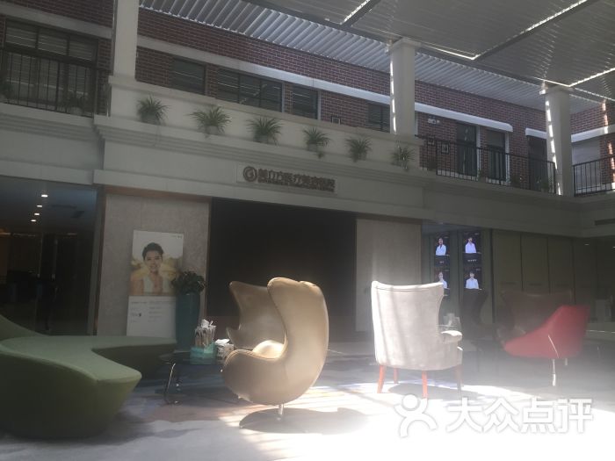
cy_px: 230
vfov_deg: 48.2
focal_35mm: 29
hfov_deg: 61.7
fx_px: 515
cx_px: 308
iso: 32
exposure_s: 1/205
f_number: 2.2
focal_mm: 4.15
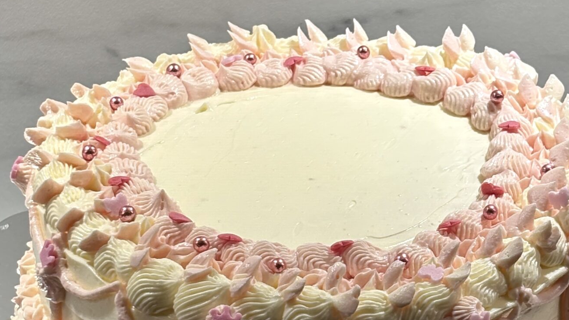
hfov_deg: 19.3
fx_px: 1675
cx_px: 330
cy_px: 241
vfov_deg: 10.9
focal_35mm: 111
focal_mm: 5.96
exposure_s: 1/83
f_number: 1.6
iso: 100
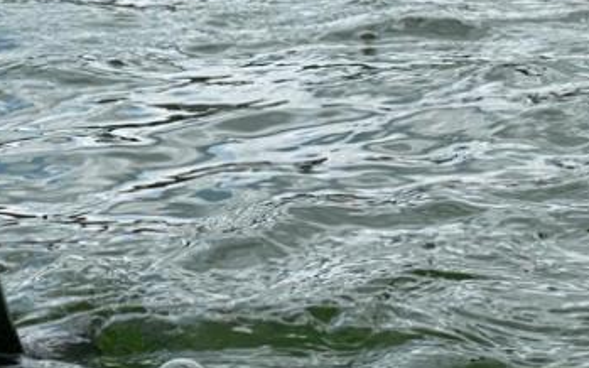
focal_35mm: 158
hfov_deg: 13.1
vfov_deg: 8.3
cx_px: 41
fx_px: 2536
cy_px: 66
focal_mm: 6
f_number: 2
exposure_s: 1/1497
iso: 20
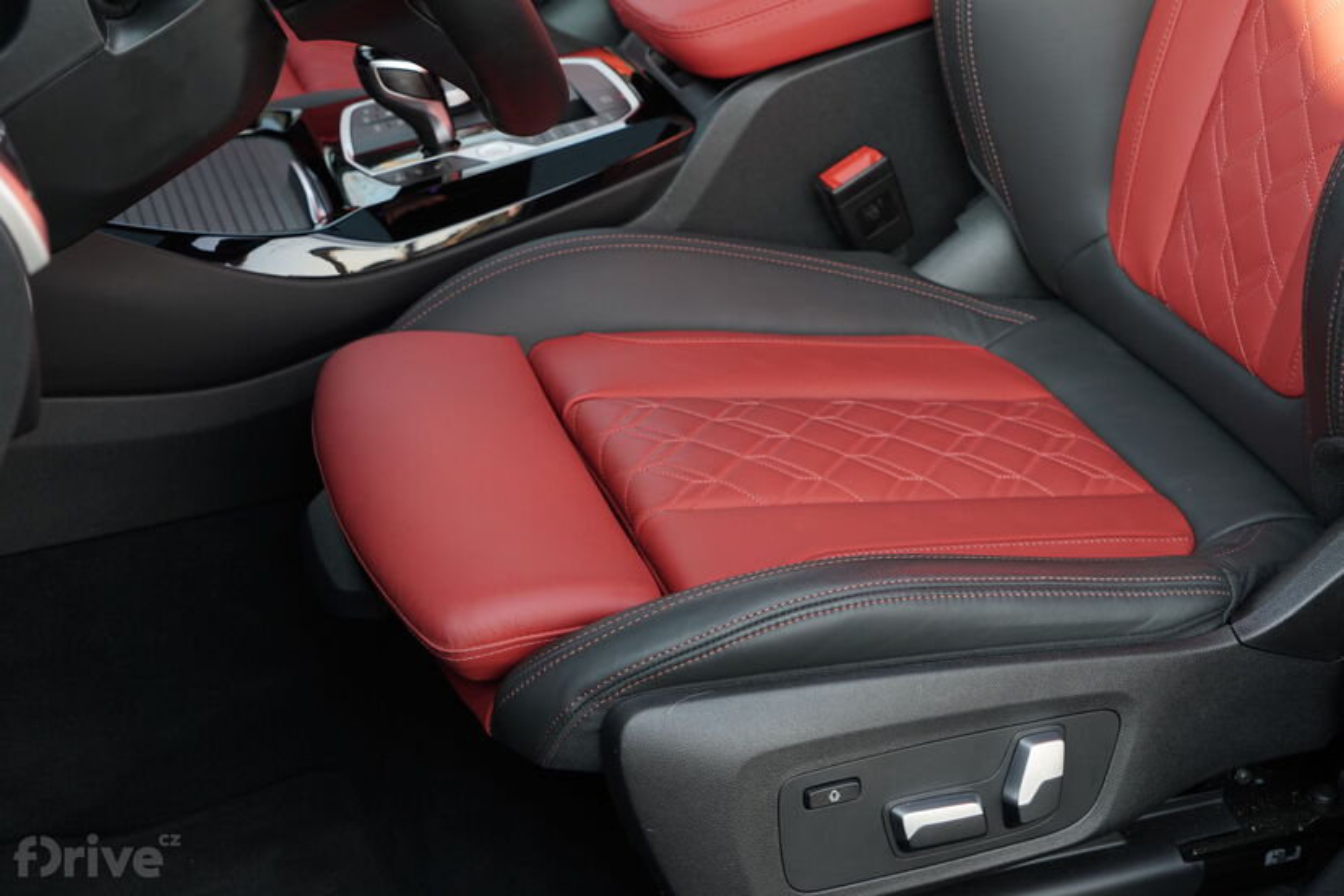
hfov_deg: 35.1
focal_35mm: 57
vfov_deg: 23.8
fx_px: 2128
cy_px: 448
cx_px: 672
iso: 1600
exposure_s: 1/200
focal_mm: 57
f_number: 8
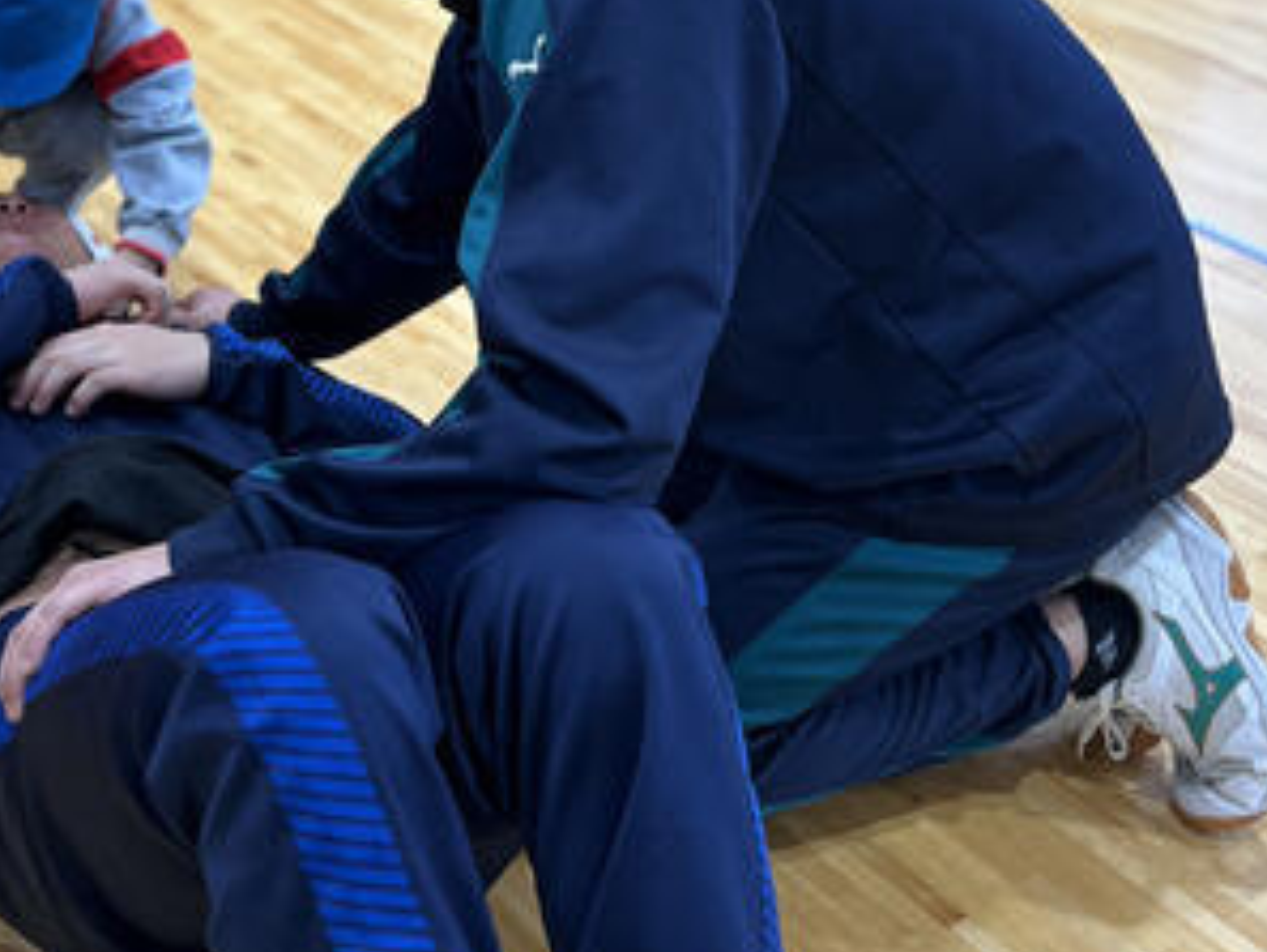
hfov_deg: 44.2
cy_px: 213
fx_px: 1538
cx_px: 435
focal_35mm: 42
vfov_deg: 33.5
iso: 125
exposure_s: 1/120
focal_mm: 5.7
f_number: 1.5
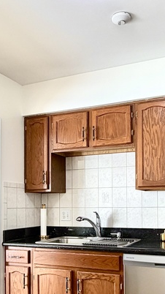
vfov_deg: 48.4
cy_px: 202
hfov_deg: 29.0
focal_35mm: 41
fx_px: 319
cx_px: 88
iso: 100
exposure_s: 1/120
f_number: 2.2
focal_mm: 2.22
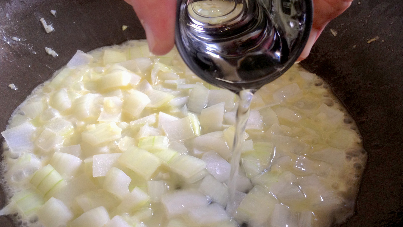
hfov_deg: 51.6
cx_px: 199
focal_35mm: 39
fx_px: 417
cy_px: 121
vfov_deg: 30.4
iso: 125
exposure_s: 1/20
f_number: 2.4
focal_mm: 4.28
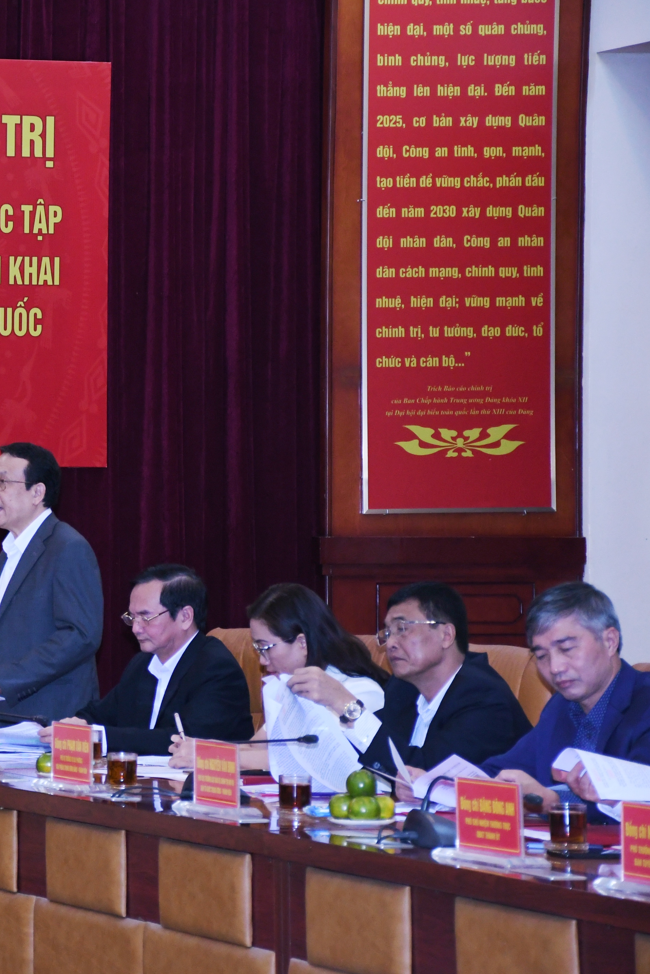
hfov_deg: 9.1
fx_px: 4035
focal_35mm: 149
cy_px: 487
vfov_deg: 13.8
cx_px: -78
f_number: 5
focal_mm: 66
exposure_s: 1/200
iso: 1600
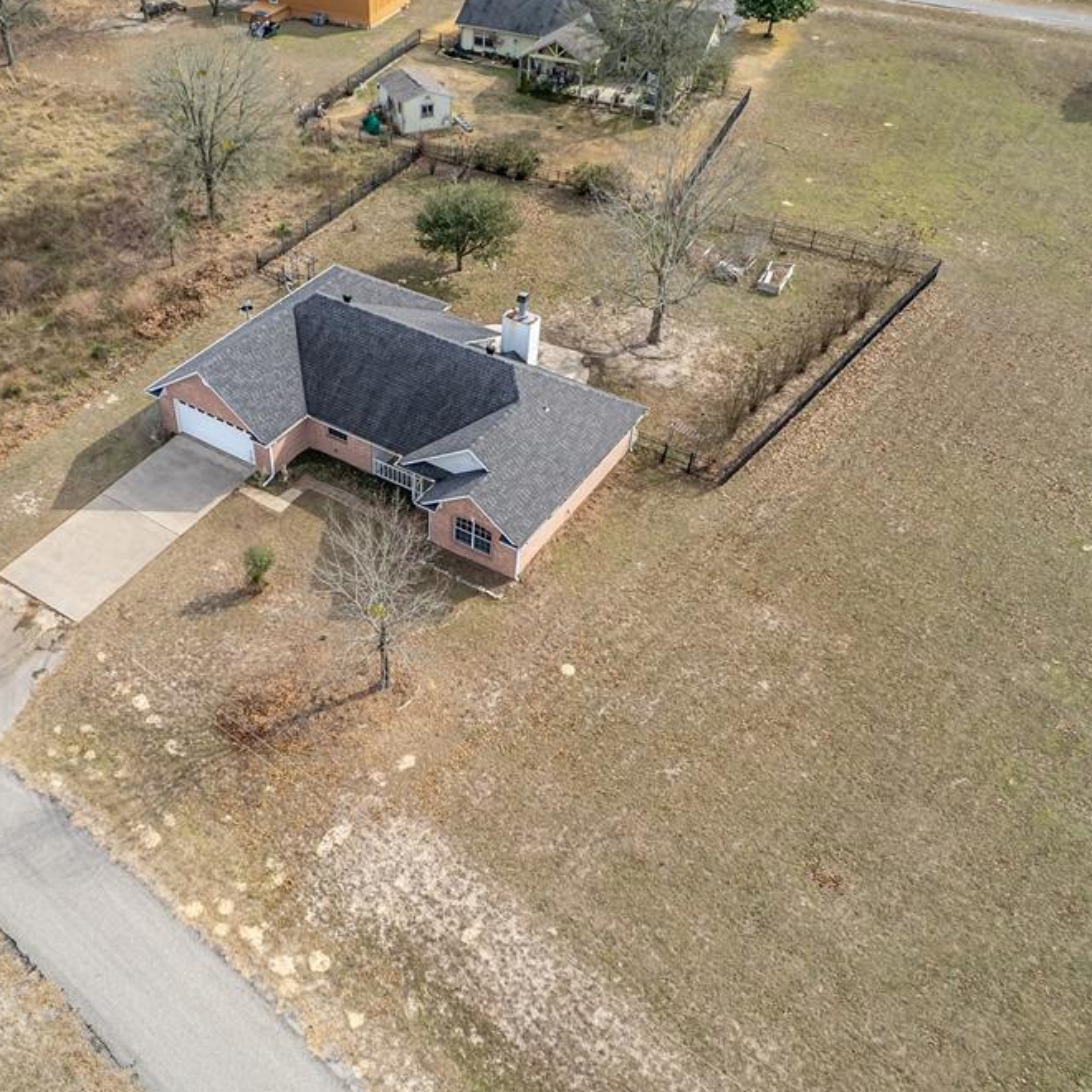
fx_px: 1035
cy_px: 553
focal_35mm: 29
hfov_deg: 55.0
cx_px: 409
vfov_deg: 55.6
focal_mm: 8.38
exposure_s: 1/1000
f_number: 2.8
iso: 100
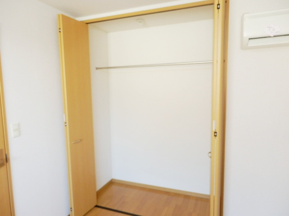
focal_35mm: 24
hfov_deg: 71.6
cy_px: 108
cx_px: 144
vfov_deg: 56.8
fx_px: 200
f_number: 3
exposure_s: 1/30
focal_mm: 4.2
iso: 250
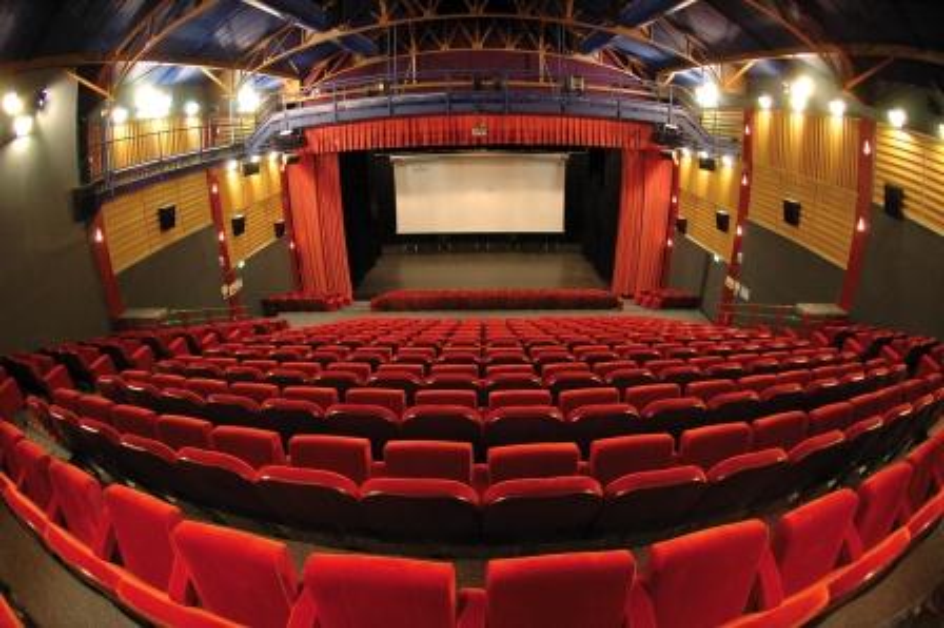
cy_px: 314
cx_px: 472
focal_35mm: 16
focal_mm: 10.5
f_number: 2.8
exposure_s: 1/15
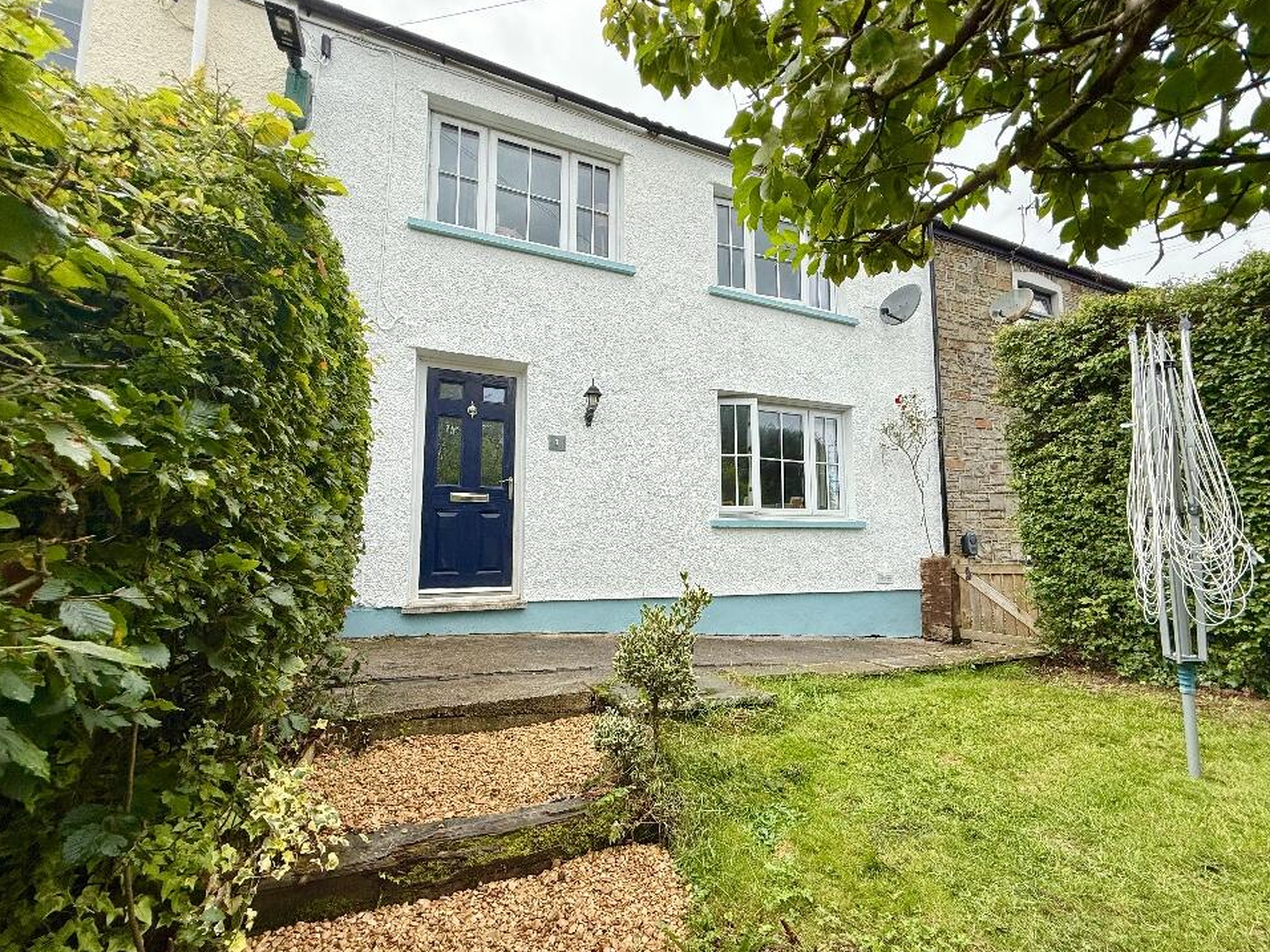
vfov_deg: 81.7
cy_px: 495
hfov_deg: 98.0
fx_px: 550
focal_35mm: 15
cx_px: 678
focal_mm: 2.22
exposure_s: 1/574
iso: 50
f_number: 2.2
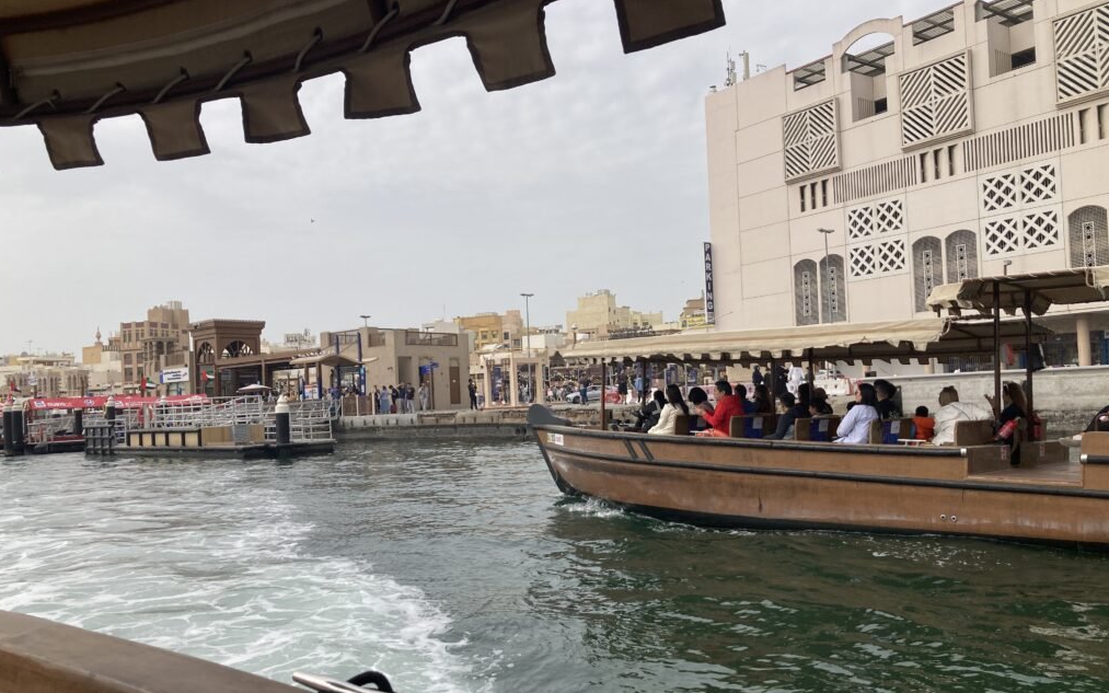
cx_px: 556
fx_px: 907
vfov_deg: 41.8
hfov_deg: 62.9
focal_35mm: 30
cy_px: 383
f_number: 1.8
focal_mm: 3.99
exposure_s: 1/2525
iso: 20
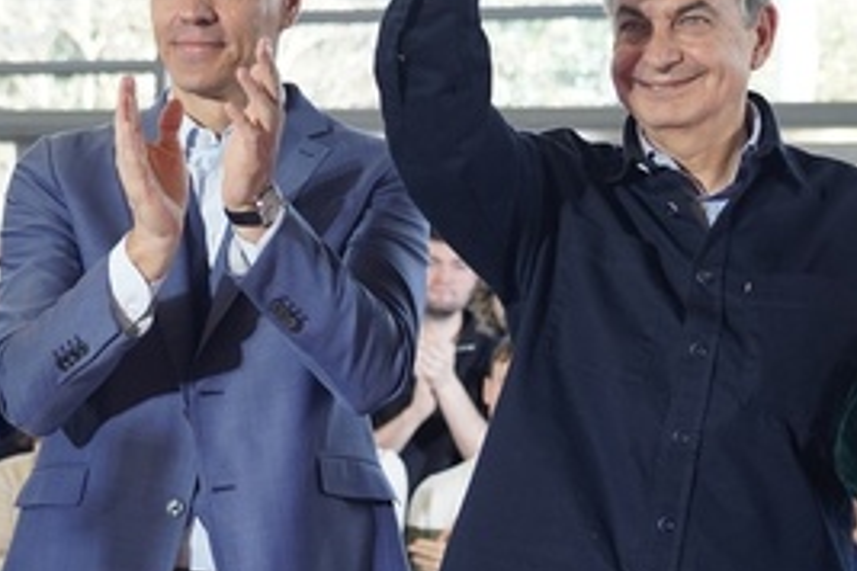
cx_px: 228
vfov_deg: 10.3
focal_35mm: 133
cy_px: 494
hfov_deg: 15.4
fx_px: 3166
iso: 1000
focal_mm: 49
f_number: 4
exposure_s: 1/320
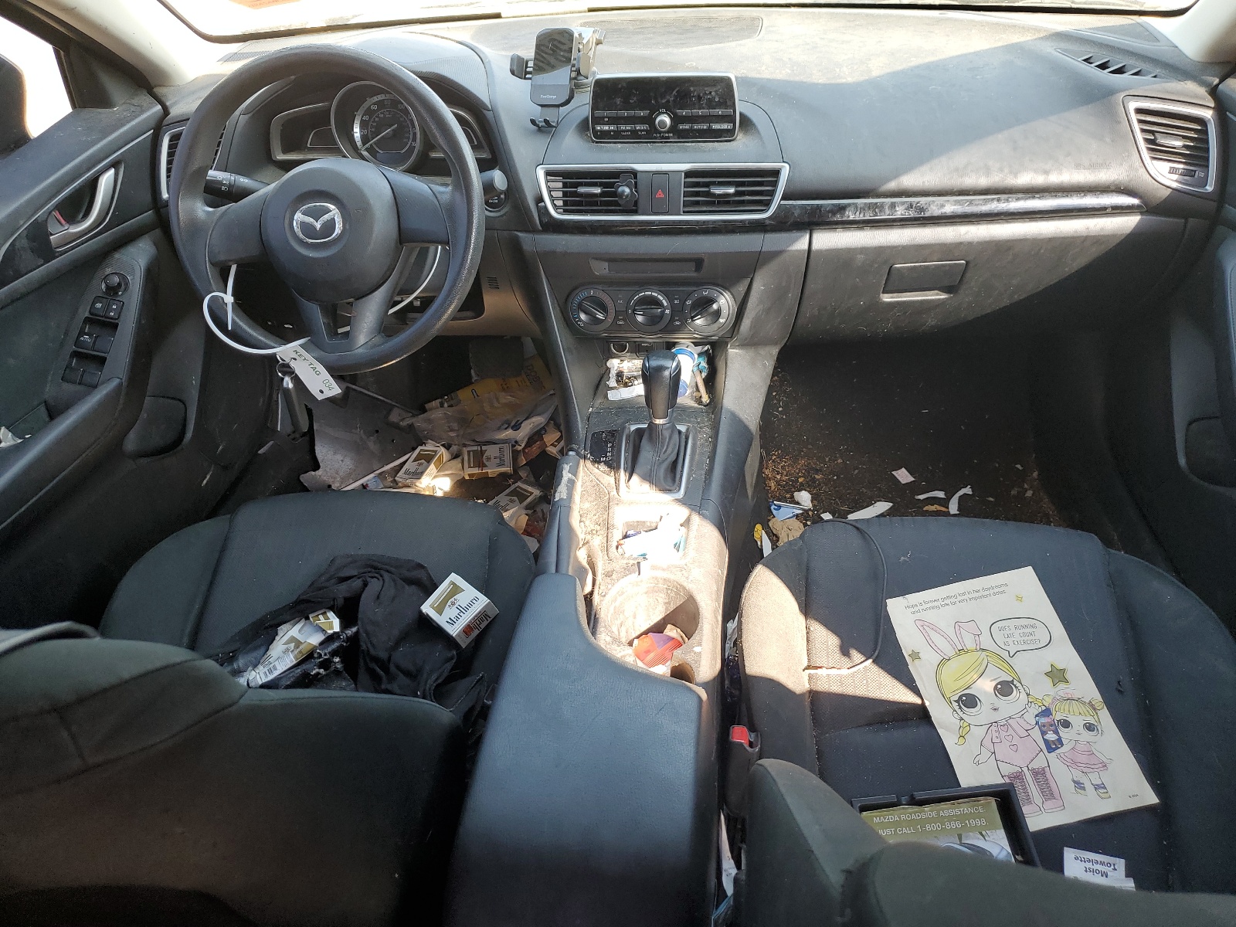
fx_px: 928
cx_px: 618
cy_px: 464
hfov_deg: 67.3
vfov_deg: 53.1
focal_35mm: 26
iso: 53
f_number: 1.5
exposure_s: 1/120
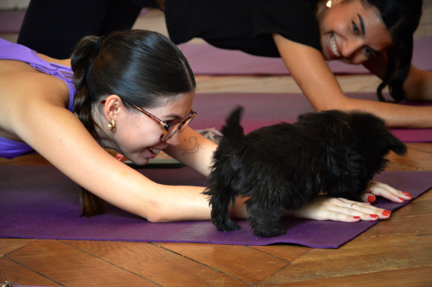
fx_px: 1888
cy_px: 144
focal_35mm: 158
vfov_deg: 8.7
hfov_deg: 13.1
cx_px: 216
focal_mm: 105
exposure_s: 1/25
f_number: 5.6
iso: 3200
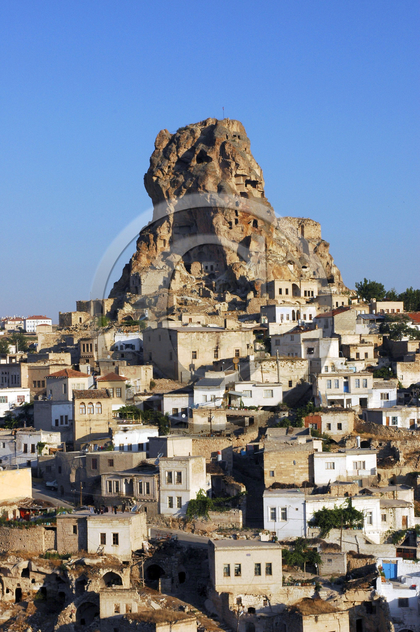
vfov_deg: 28.1
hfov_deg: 18.9
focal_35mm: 72
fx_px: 1262
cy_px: 316
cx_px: 210
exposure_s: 1/500
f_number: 11
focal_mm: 48
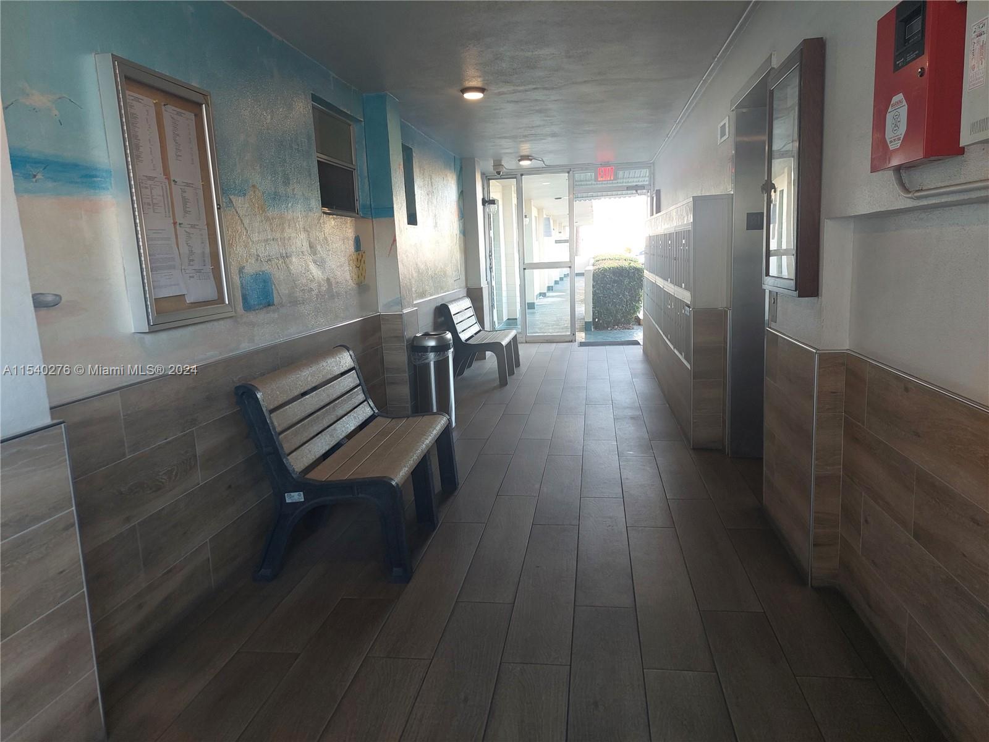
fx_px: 686
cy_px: 371
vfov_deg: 56.8
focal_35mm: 24
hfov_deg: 71.6
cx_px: 494
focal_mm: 5.23
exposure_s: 1/60
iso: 125
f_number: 1.8
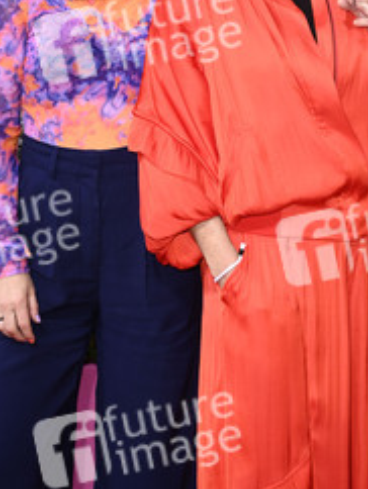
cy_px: 137
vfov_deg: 15.1
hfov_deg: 11.4
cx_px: 196
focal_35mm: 130
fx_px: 1839
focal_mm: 82
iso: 640
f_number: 5.6
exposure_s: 1/250
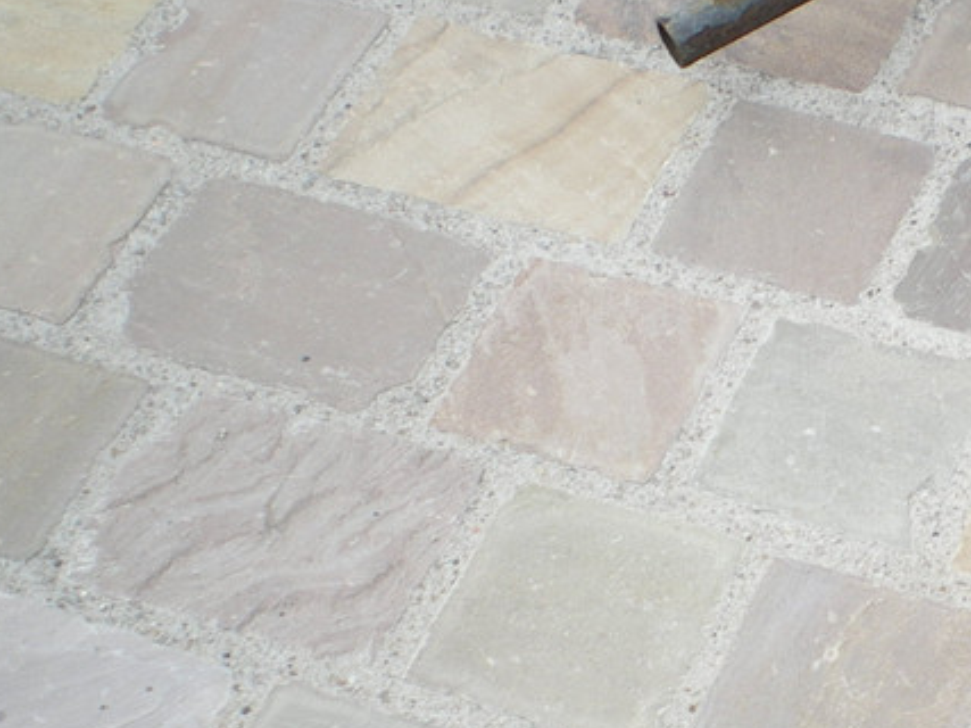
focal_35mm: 90
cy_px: 487
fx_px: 2524
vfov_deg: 16.4
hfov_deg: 20.8
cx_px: 1056
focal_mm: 6.3
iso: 50
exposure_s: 1/160
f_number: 4.6
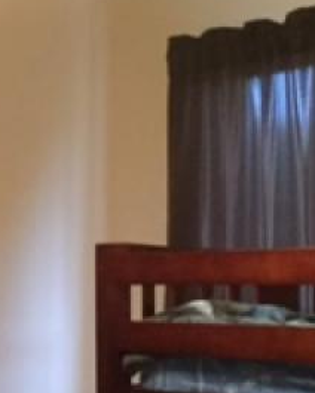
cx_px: -190
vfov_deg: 16.2
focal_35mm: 117
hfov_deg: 12.4
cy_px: 359
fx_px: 1363
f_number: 2.4
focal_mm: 3.3
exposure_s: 1/15
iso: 500
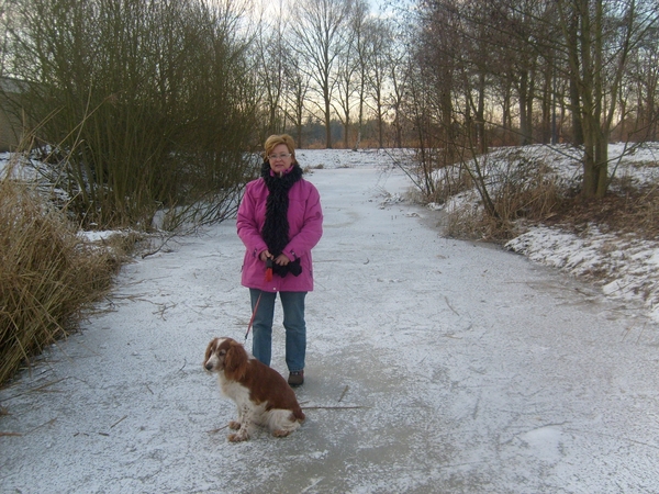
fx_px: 666
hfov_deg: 52.6
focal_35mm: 35
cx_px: 330
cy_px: 247
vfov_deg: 40.7
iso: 80
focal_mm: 5.8
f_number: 2.8
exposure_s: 1/180
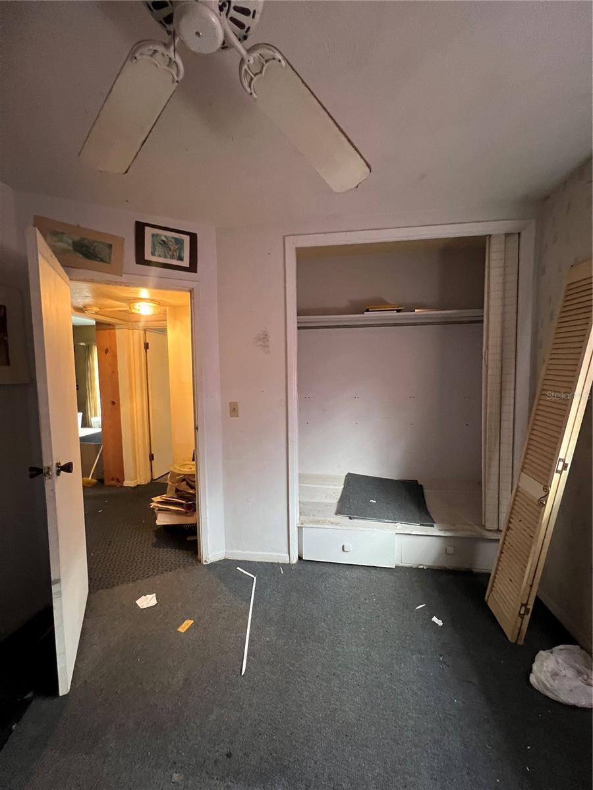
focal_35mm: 13
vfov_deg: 106.2
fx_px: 297
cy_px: 395
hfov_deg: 89.9
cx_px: 296
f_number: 1.8
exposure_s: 1/60
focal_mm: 1.57
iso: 640
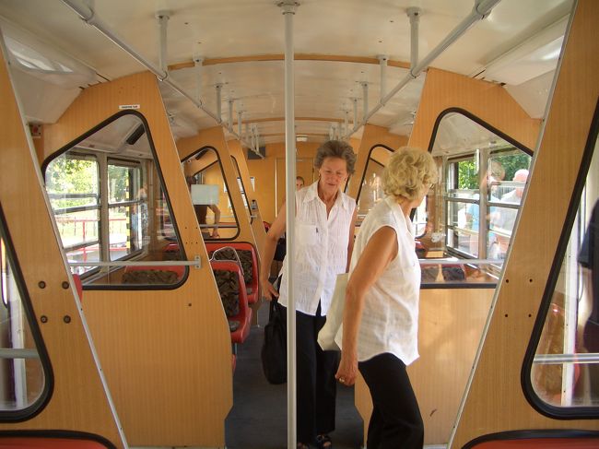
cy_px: 224
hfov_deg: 52.6
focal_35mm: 35
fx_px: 605
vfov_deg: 40.7
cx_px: 300
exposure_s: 1/60
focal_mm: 5.8
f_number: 2.6
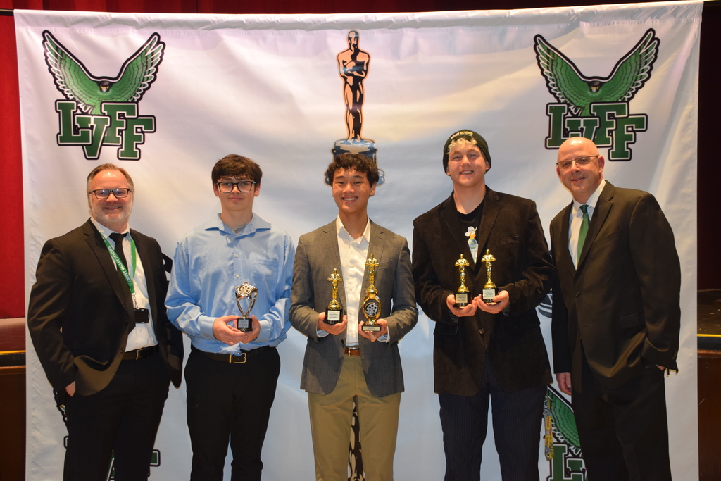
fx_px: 811
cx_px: 360
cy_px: 240
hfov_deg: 47.9
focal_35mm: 40
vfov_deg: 33.0
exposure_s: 1/100
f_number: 5
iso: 800
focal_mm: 27
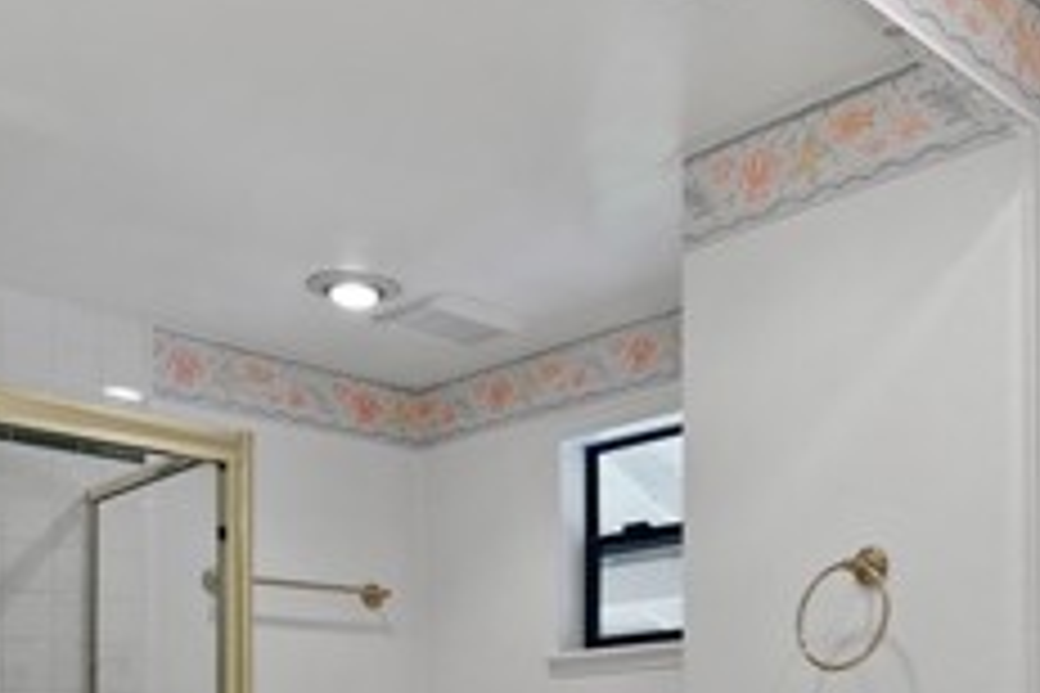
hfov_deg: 41.1
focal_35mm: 47
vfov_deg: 26.1
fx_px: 1358
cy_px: 790
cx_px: 729
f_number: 5.6
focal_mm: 17
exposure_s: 1/15
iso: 1000
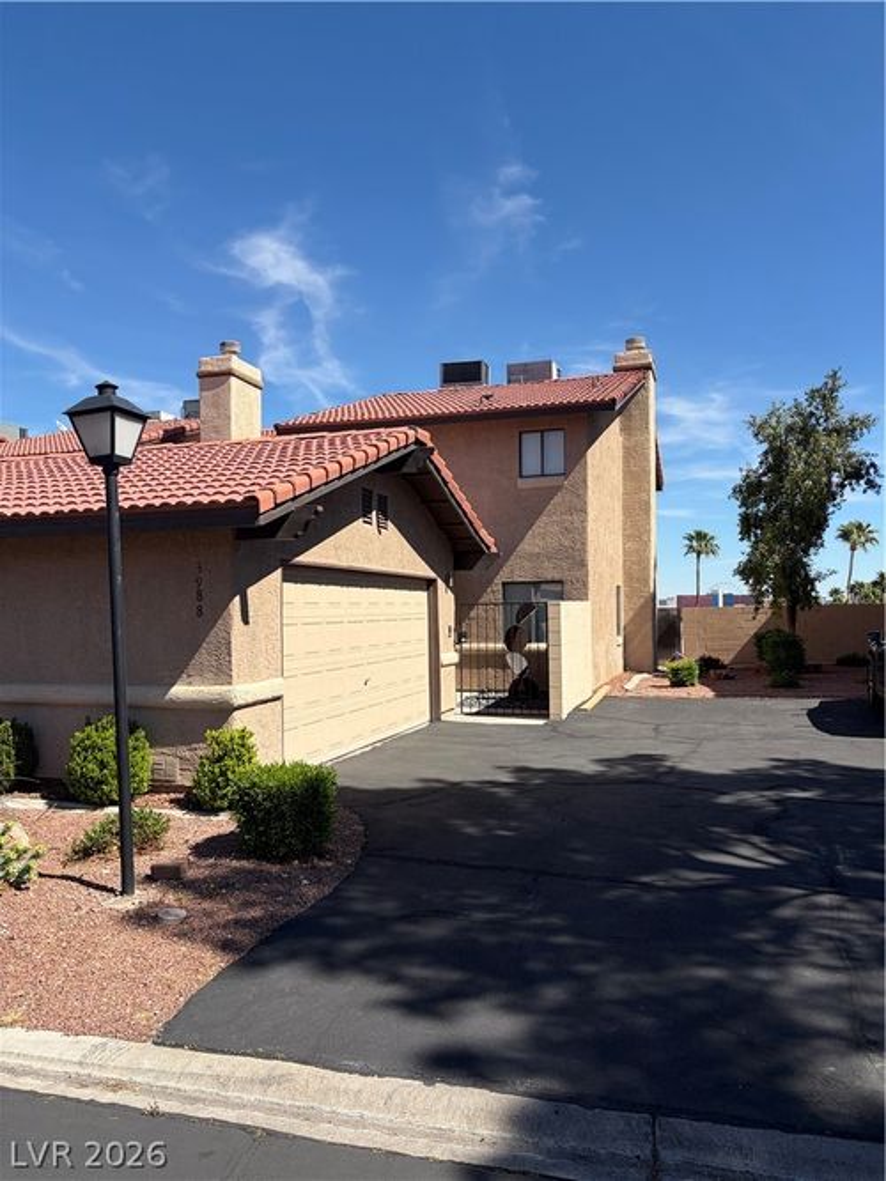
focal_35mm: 26
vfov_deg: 67.3
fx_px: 888
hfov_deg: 53.0
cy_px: 590
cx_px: 443
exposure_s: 1/3448
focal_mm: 5.96
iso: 50
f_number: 1.6
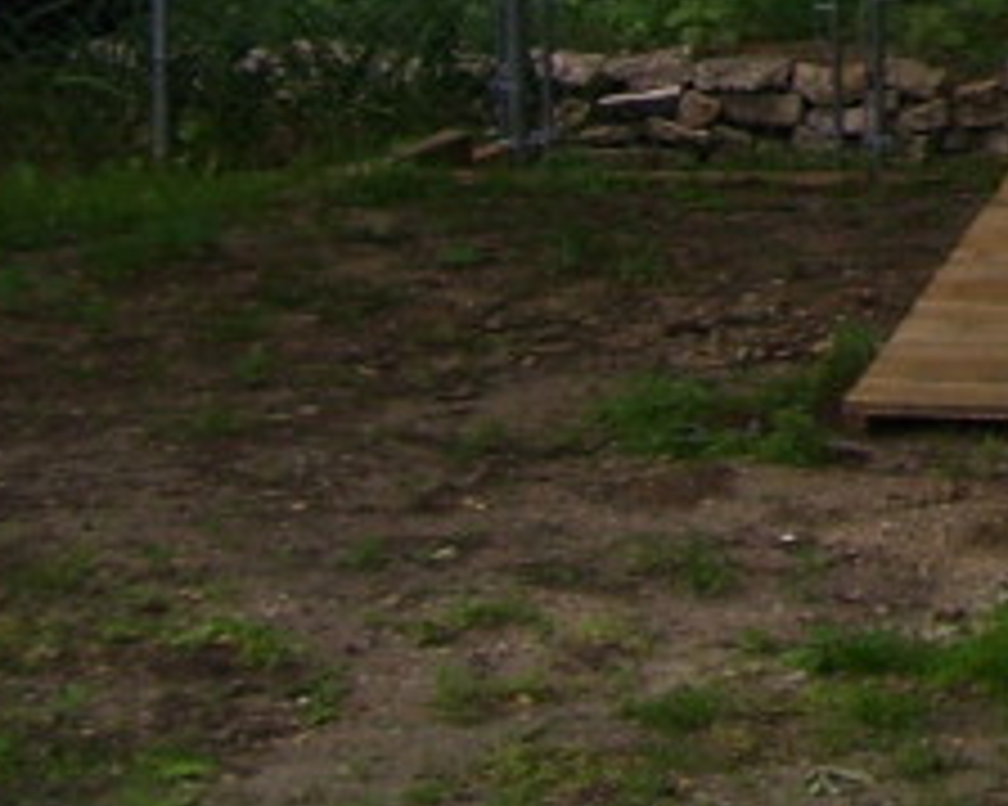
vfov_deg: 9.0
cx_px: 2236
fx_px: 4920
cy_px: -630
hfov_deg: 10.4
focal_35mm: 165
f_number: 2.7
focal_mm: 6
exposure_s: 1/750
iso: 80
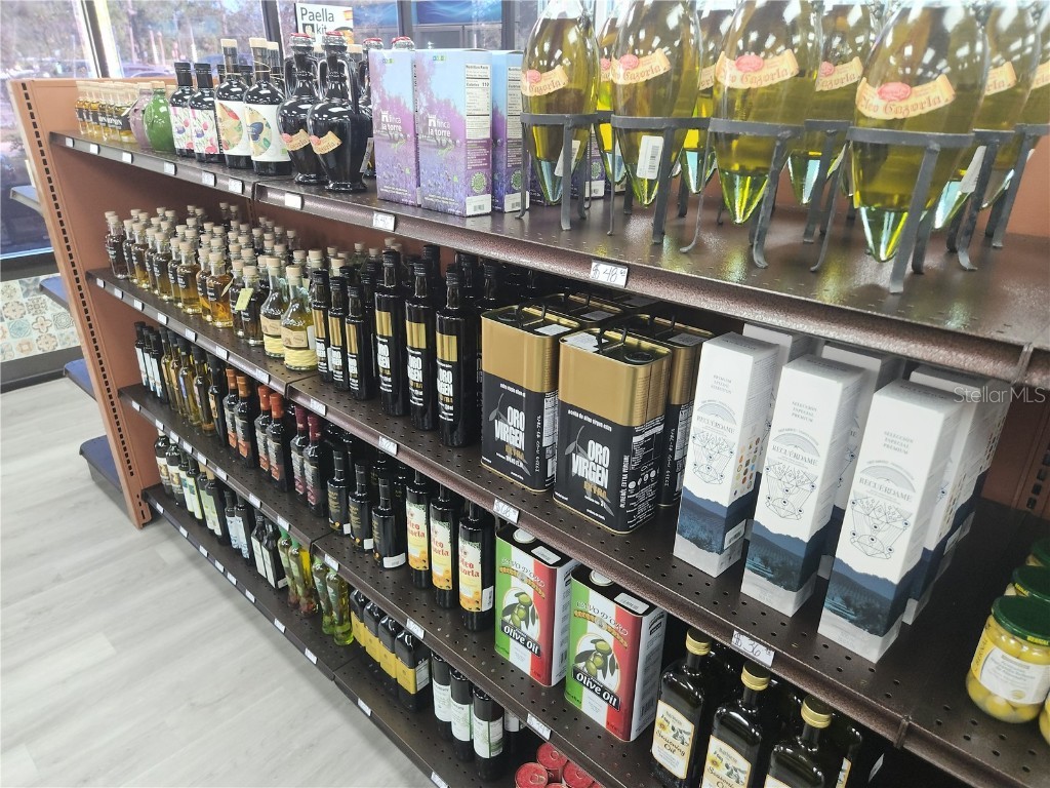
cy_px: 394
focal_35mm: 23
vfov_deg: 58.9
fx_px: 698
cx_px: 525
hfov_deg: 73.9
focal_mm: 5.4
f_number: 1.8
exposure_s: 1/60
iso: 125
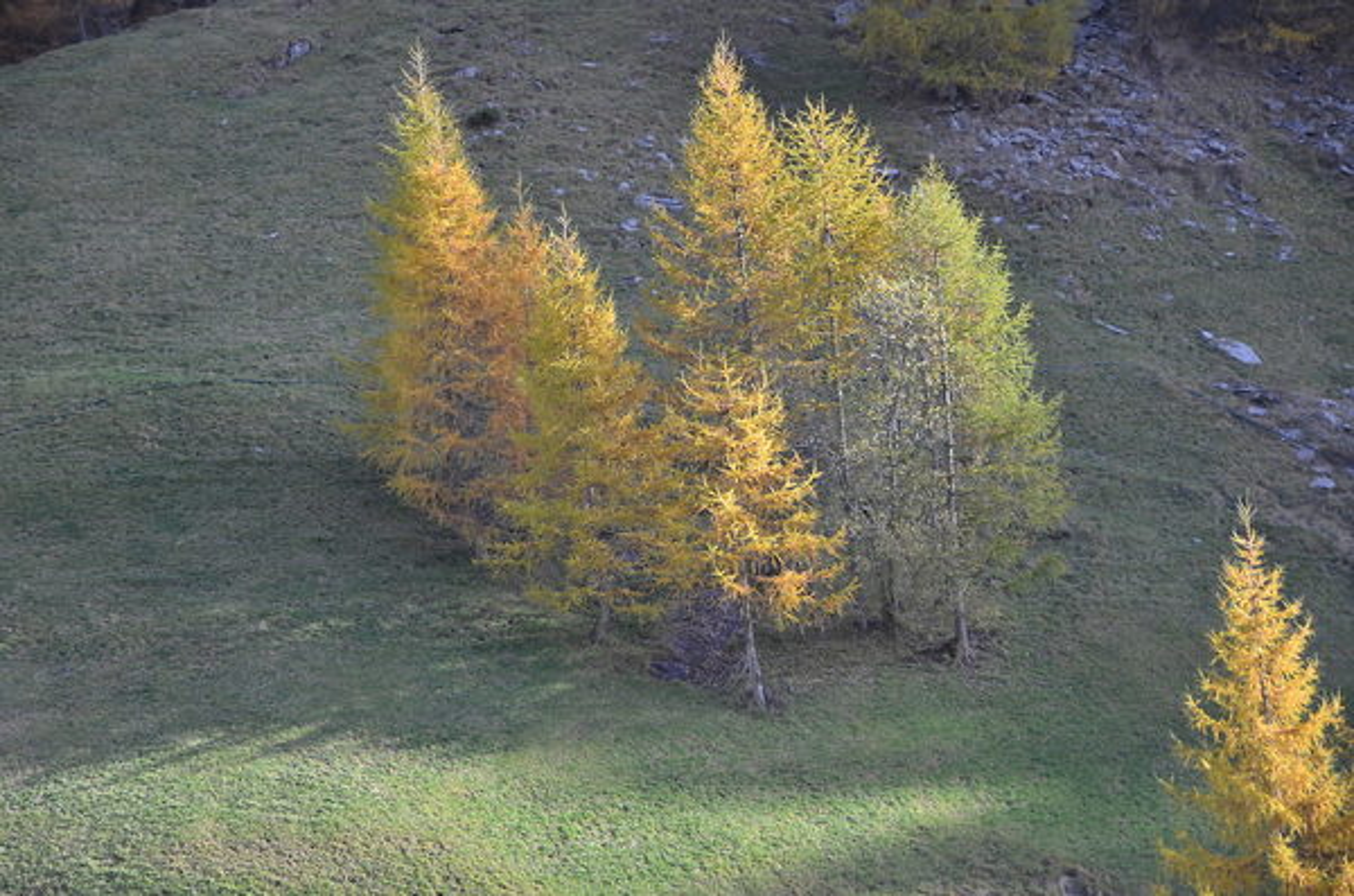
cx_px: 677
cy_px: 448
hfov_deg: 18.2
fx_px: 4221
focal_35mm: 112
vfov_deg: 12.1
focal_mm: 75
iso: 125
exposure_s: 1/125
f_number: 5.3
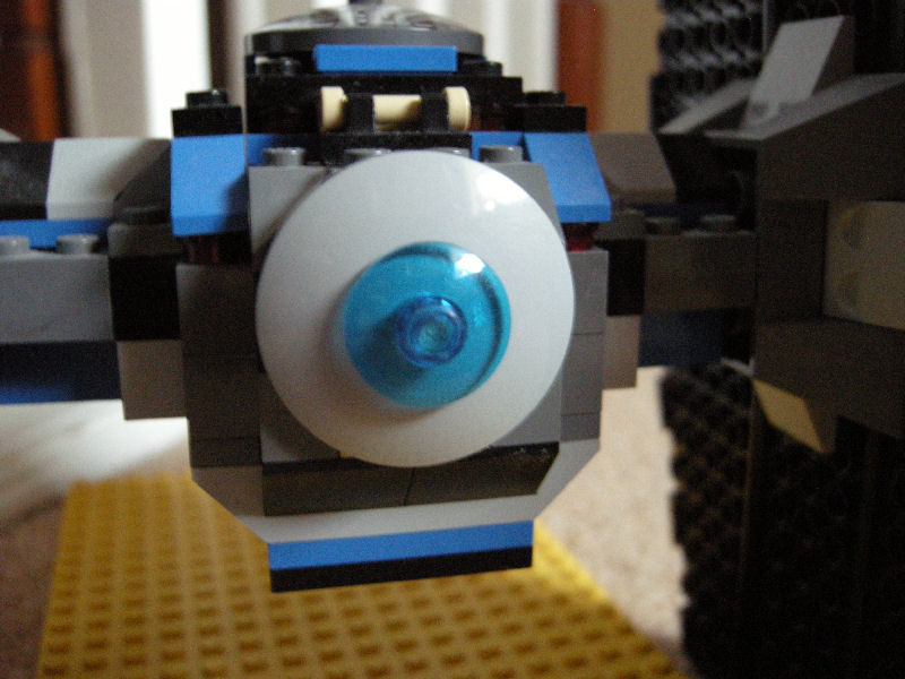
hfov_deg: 52.6
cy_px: 340
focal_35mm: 35
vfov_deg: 40.7
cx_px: 452
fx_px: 915
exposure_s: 1/8
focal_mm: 7.5
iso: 689
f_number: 2.7
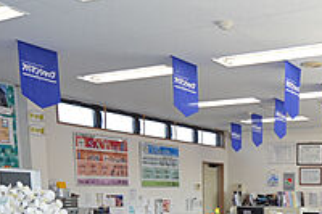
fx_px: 429
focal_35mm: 48
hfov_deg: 38.9
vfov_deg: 25.4
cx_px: 275
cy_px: 251
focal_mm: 10
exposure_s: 1/50
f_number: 3.5
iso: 100
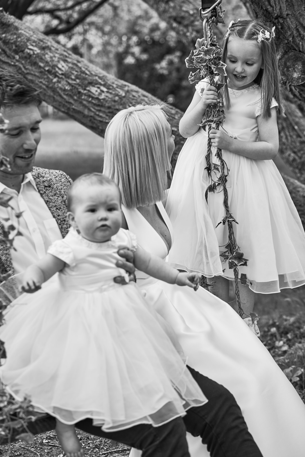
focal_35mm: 85
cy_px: 228
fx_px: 1080
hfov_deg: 16.1
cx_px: 152
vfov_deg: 23.9
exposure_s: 1/250
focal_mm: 85
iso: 100
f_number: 4.5
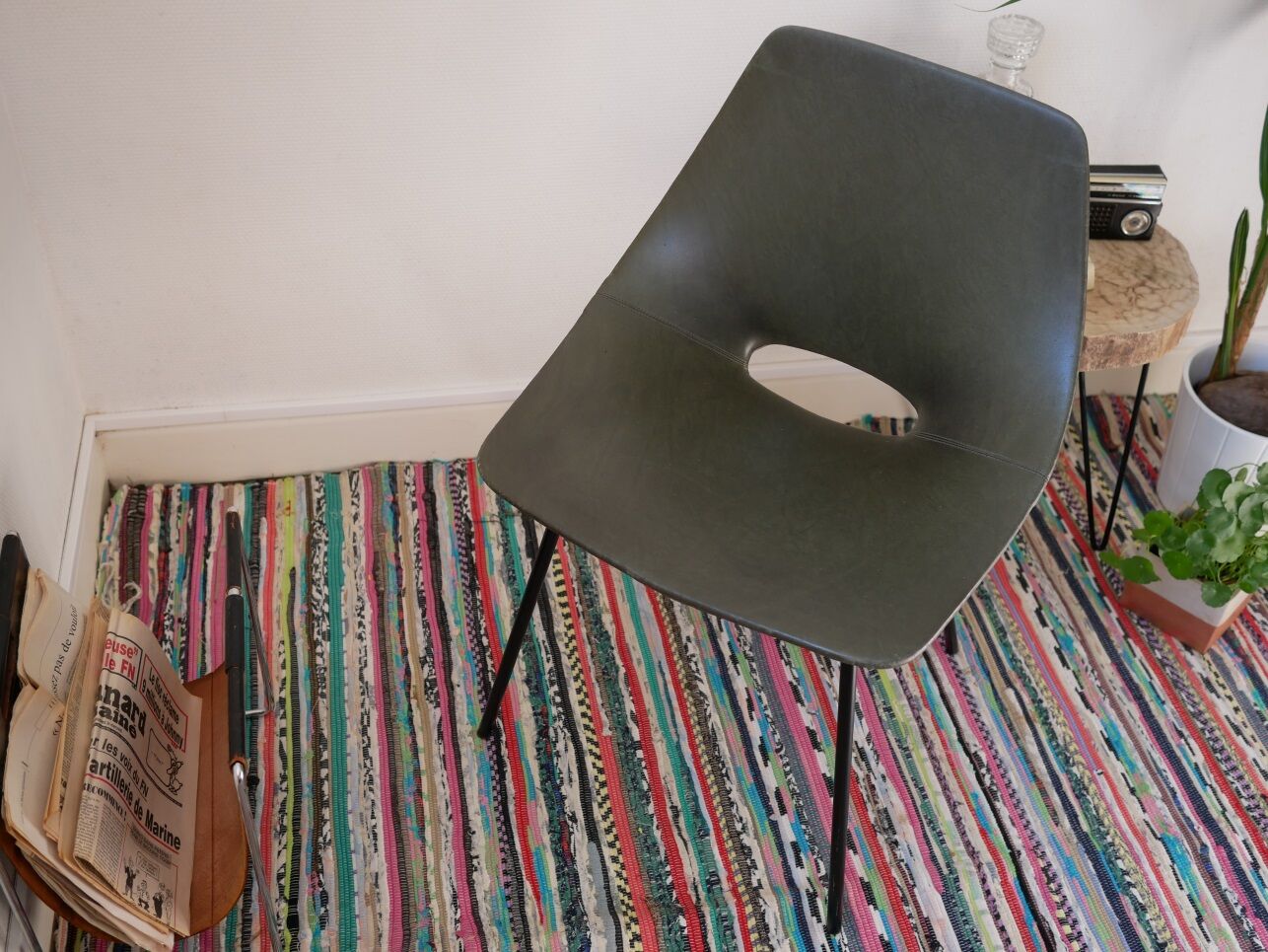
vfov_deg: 36.0
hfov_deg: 46.8
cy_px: 476
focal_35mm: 40
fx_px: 1465
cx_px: 634
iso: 200
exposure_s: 1/200
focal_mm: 20
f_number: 2.2
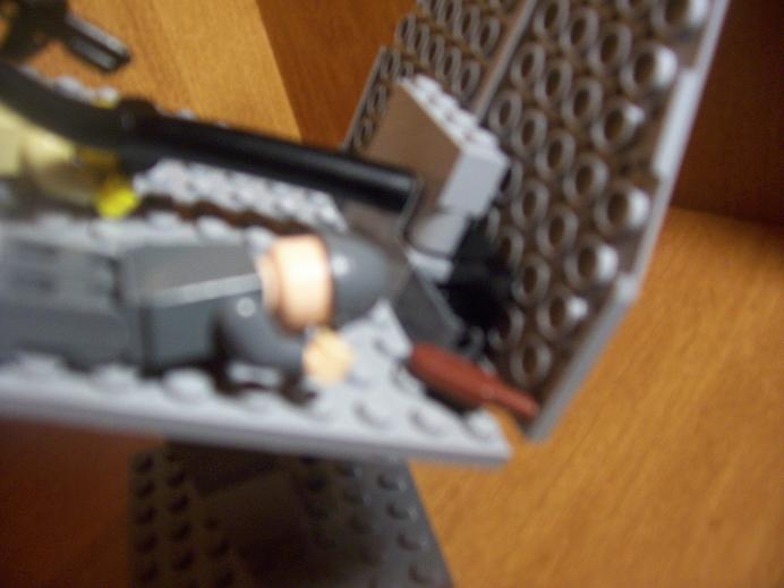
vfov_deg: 41.8
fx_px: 770
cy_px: 294
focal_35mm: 34
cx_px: 392
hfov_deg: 54.0
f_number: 2.7
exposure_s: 1/30.4
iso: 160
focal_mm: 5.6
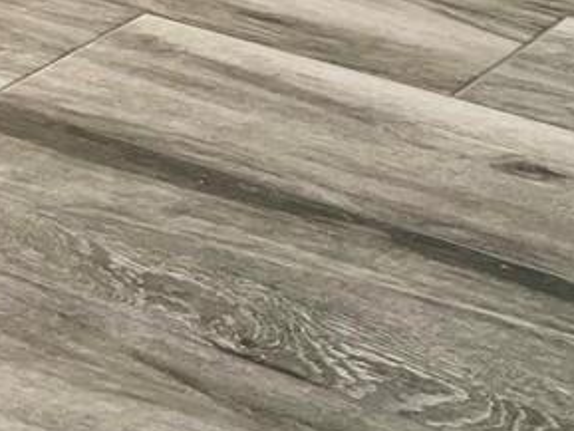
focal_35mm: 144
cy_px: -687
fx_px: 2389
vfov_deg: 9.0
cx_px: 328
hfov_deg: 13.7
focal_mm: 5.1
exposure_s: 1/60
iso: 80
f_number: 1.6
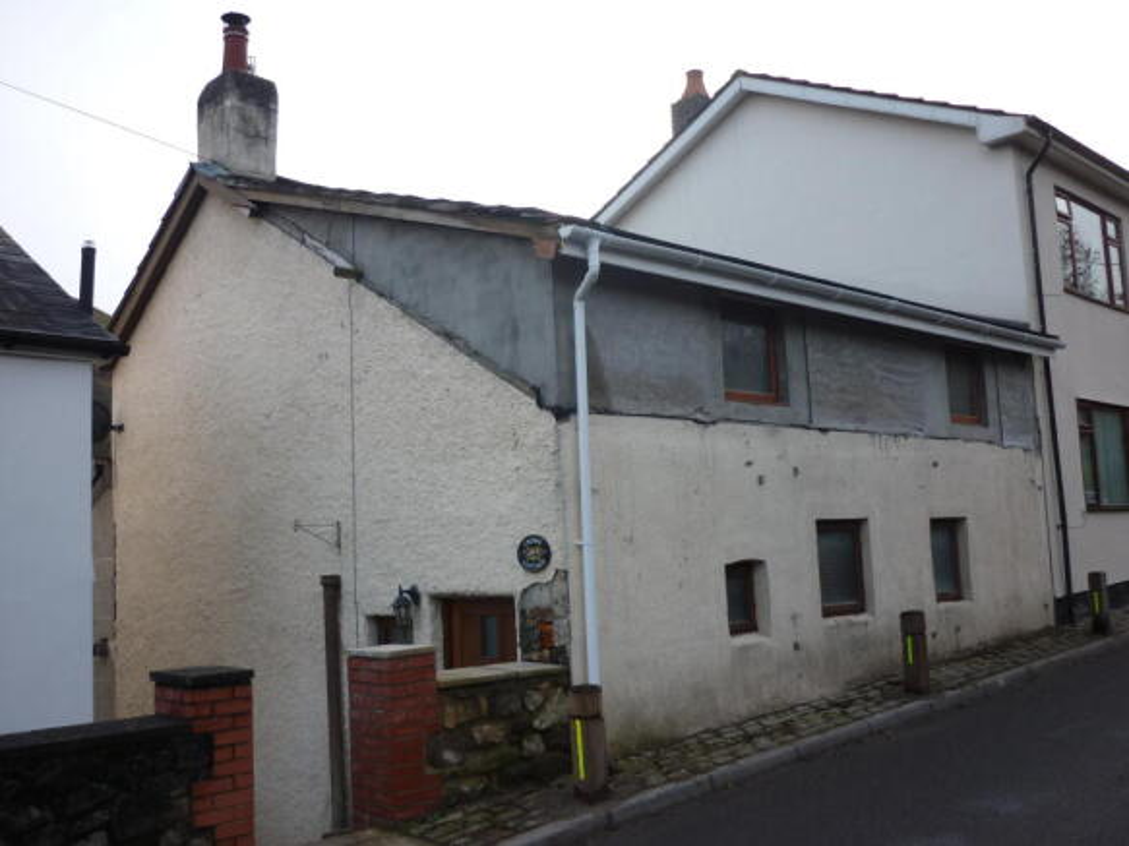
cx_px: 564
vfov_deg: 42.9
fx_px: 1076
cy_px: 423
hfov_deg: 55.4
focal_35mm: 33
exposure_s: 1/100
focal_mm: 5.5
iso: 80
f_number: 2.8
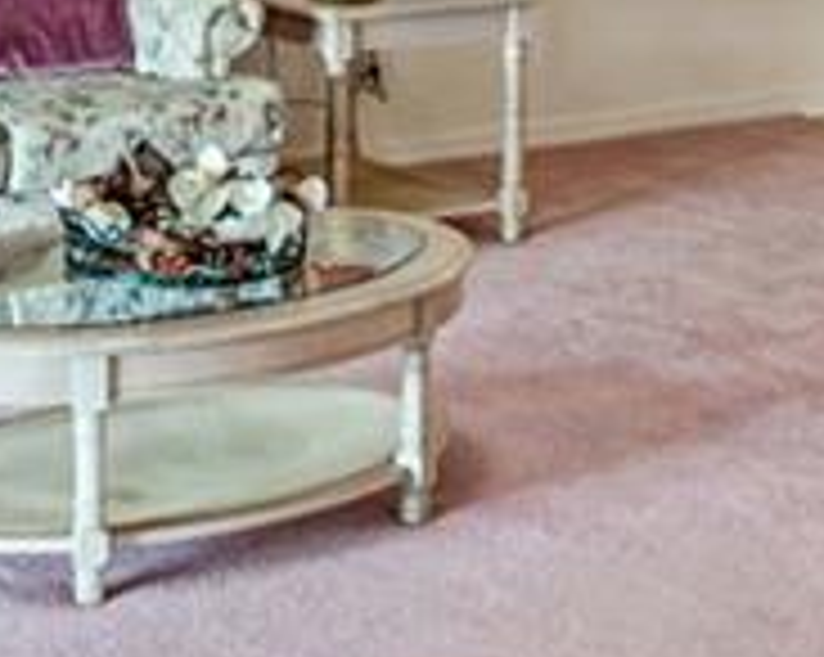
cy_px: -340
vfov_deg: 12.7
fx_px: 2802
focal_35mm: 115
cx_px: 410
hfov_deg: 16.7
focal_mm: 14
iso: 160
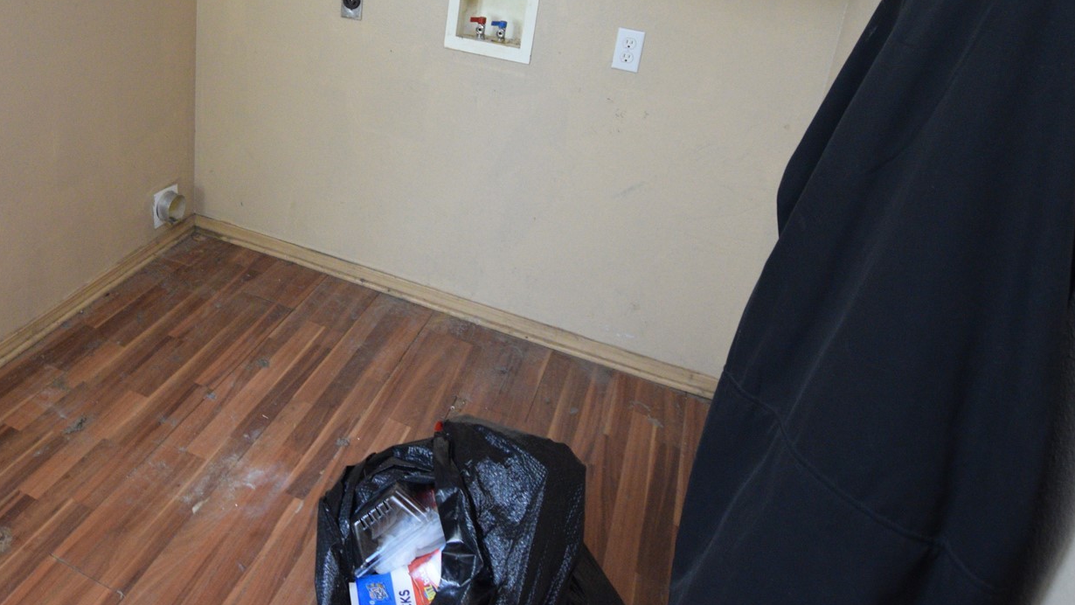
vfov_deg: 41.1
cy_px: 68
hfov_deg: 69.8
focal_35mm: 26
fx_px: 741
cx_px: 356
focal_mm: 10
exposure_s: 1/60
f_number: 3.5
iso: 1800
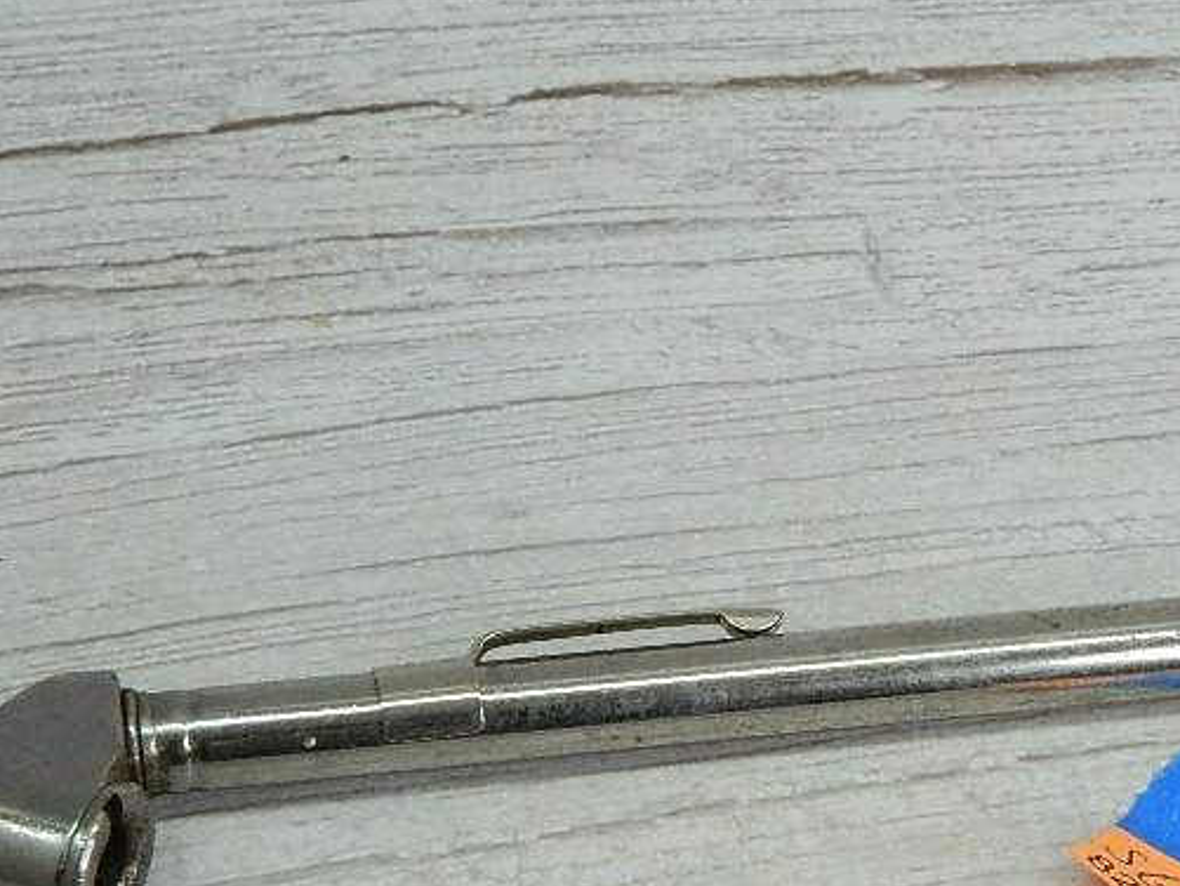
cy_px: 667
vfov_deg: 10.4
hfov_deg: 13.7
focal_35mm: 143
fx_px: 4876
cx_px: 977
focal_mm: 12.6
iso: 400
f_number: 4
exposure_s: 1/200
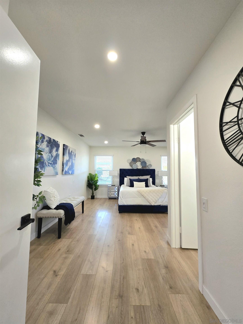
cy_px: 162
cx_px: 122
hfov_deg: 89.9
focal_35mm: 13
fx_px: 122
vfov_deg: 106.2
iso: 100
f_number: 2.2
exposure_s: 1/60.2
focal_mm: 1.7
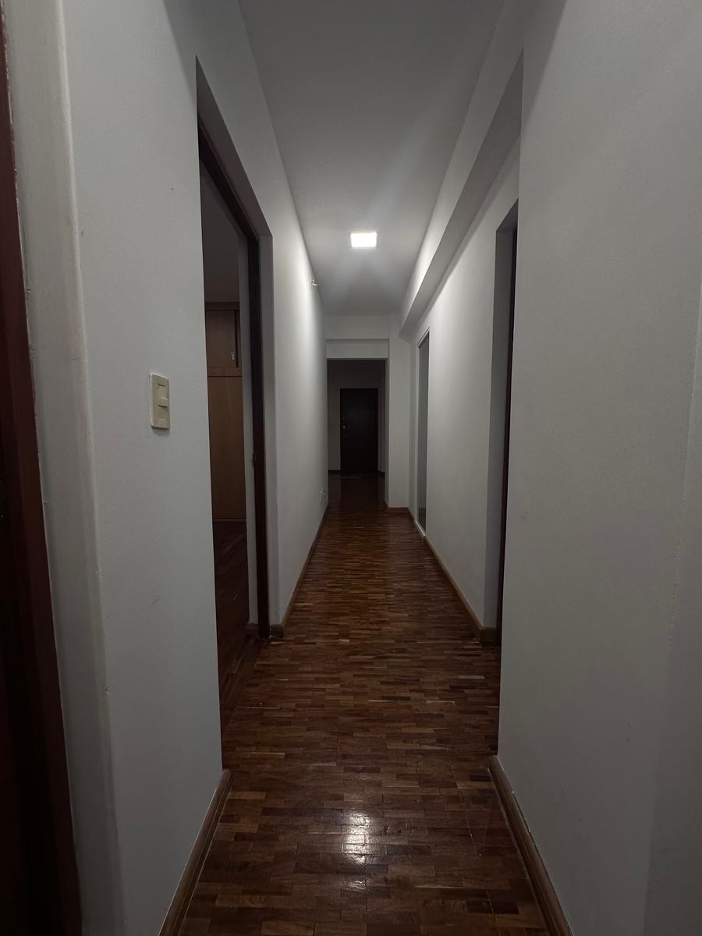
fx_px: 379
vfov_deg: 102.1
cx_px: 351
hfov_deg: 85.7
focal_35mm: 14
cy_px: 468
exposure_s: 1/120
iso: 100
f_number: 2.2
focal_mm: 2.22
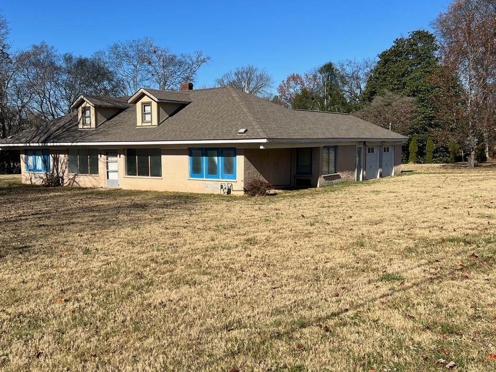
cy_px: 184
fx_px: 501
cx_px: 184
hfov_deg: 52.0
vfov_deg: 40.7
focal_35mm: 35
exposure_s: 1/4444
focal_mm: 5.7
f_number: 1.5
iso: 50
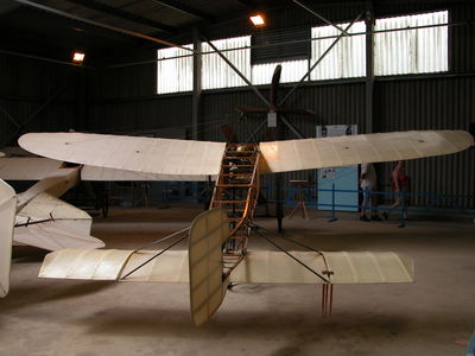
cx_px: 238
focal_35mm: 35
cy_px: 178
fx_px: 480
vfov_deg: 40.7
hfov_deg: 52.6
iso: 100
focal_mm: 8.9
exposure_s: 1/99.6
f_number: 3.5
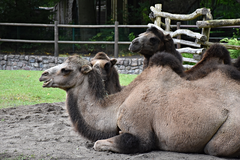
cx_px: 120
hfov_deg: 16.1
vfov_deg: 10.8
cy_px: 80
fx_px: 850
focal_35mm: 128
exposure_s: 1/125
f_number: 5.3
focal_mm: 85
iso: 900
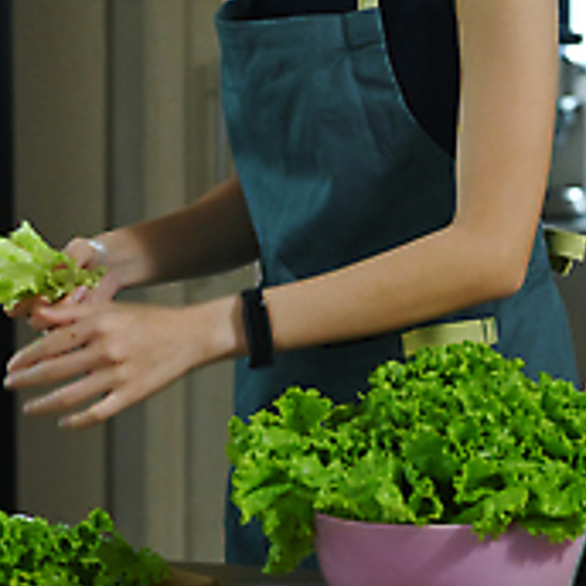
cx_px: 184
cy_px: 187
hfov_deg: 11.8
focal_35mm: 148
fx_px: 2835
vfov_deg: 11.8
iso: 500
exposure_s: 1/100
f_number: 2.8
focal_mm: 50
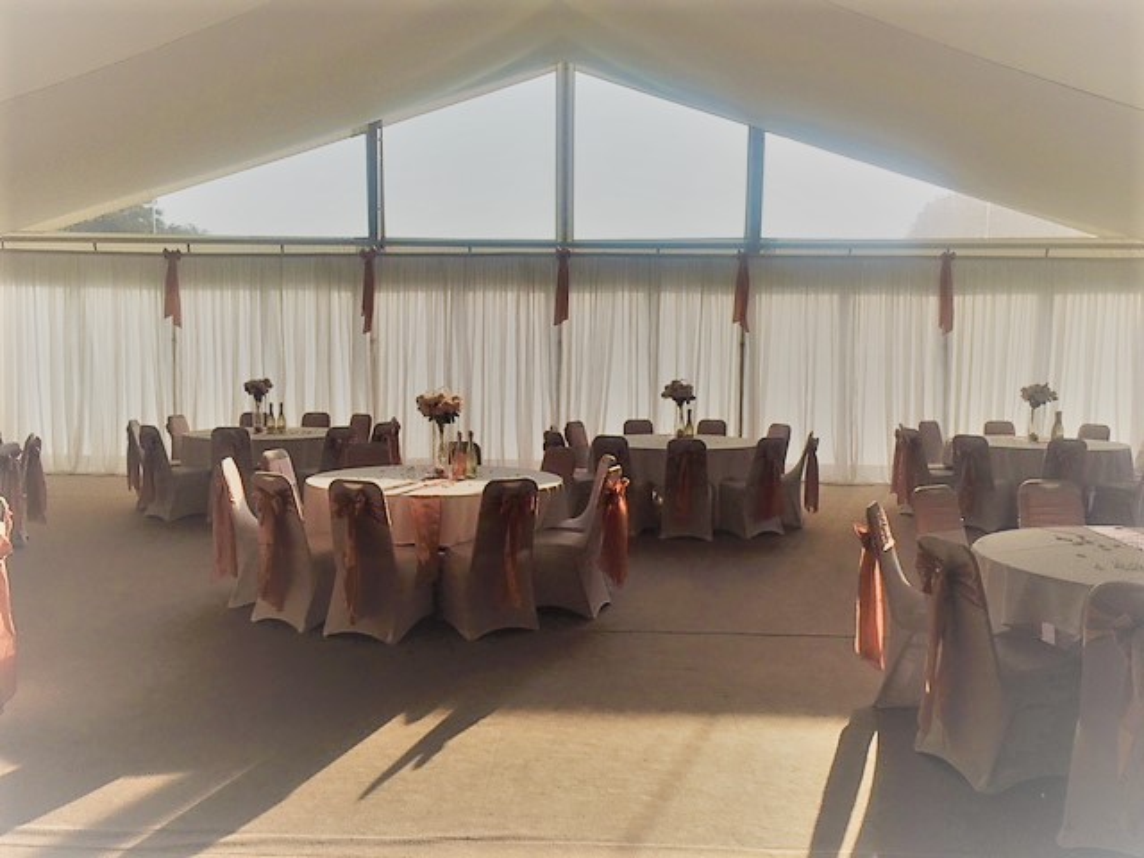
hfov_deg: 61.7
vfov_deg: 48.2
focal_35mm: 29
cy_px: 429
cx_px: 572
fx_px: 958
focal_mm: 4.15
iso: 25
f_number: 2.2
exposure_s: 1/2849
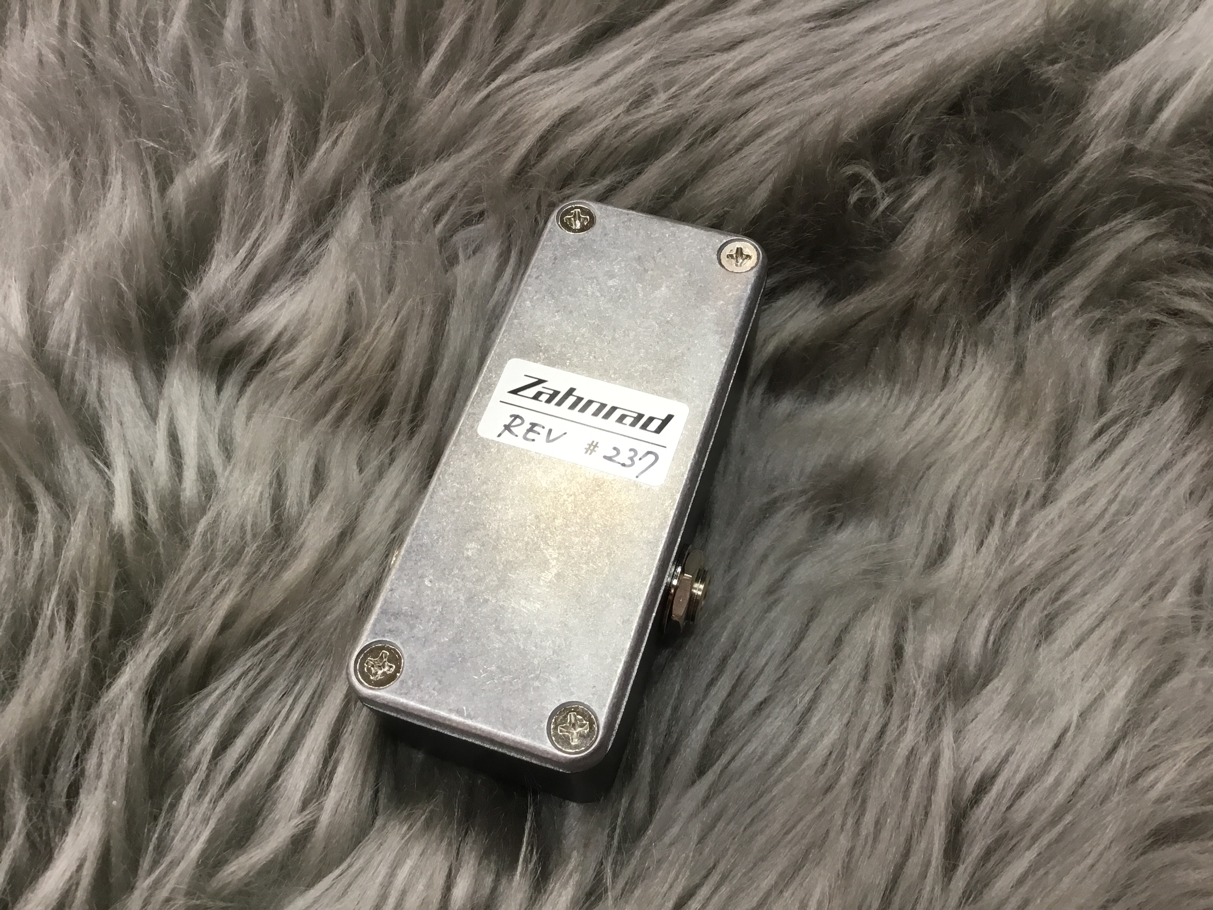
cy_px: 455
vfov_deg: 45.4
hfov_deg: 58.4
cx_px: 606
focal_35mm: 31
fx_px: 1086
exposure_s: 1/30
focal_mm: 3.3
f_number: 2.4
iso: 50
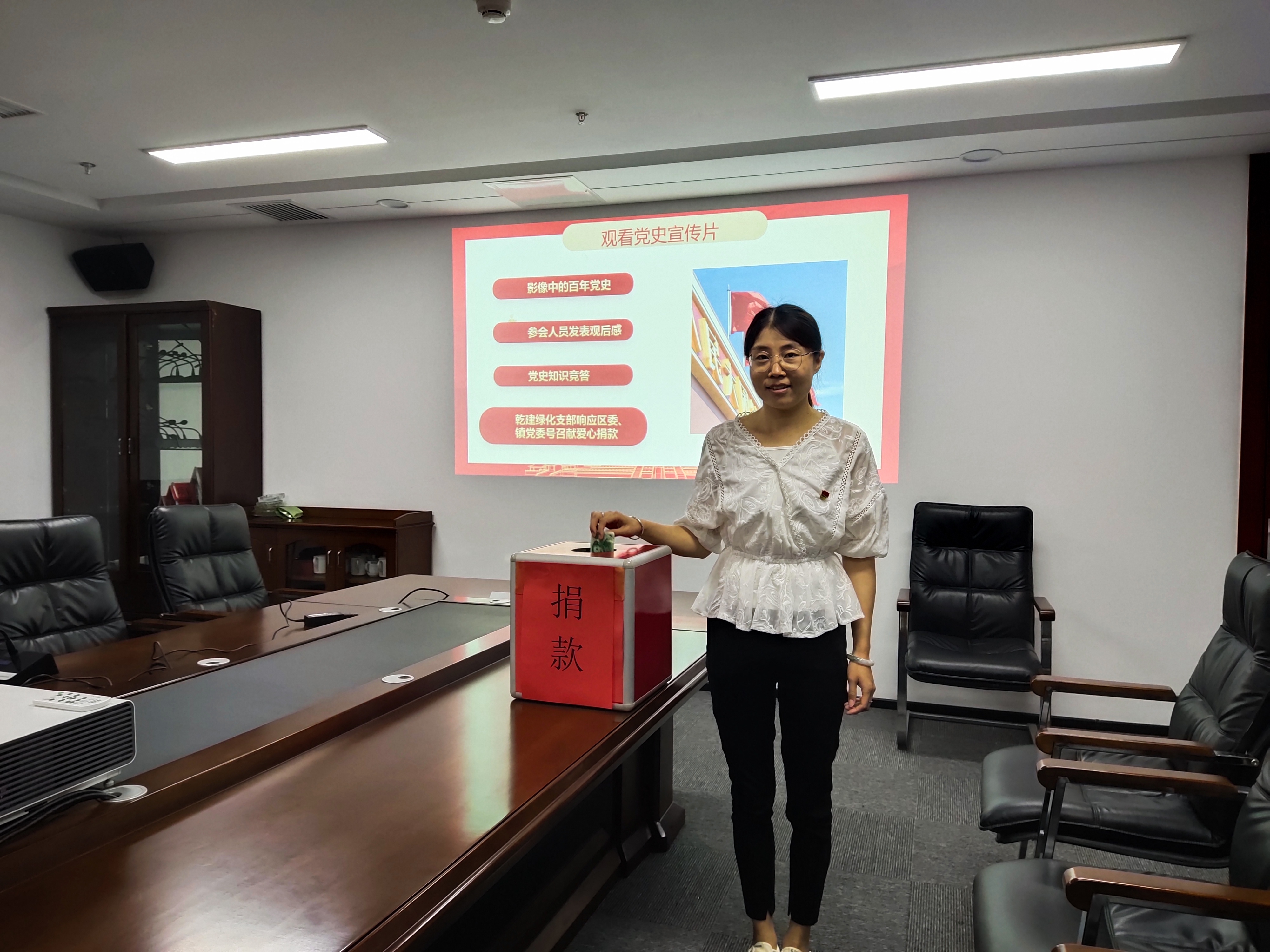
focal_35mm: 36
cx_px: 635
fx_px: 1321
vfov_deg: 39.7
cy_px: 476
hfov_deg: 51.4
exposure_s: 1/262
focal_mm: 4.74
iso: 50
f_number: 1.79
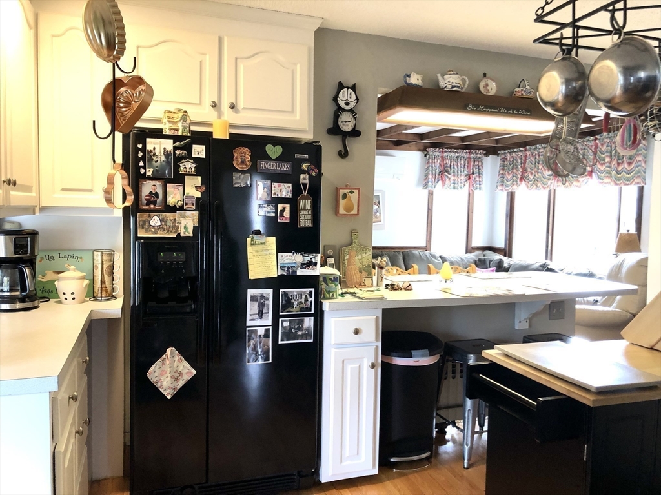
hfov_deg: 63.4
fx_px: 535
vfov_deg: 49.7
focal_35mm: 28
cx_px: 330
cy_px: 248
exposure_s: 1/15
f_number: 1.8
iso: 40
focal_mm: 3.99
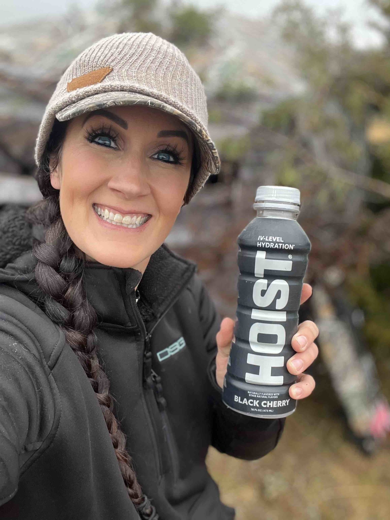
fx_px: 451
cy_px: 260
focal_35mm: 30
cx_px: 195
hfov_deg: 46.8
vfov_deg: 60.0
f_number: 2.2
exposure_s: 1/121
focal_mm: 2.71
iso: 64
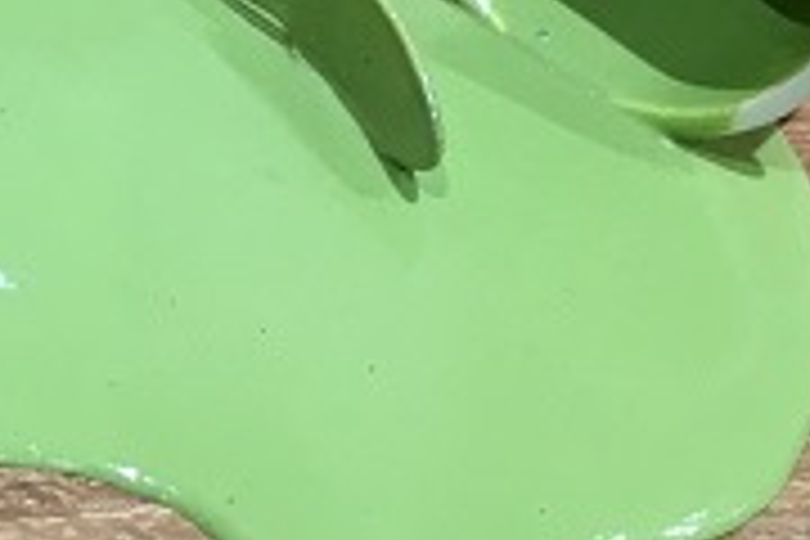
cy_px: -416
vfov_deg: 11.7
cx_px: -230
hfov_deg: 17.6
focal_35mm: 109
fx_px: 2452
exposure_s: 1/30
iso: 40
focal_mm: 4.15
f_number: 2.2
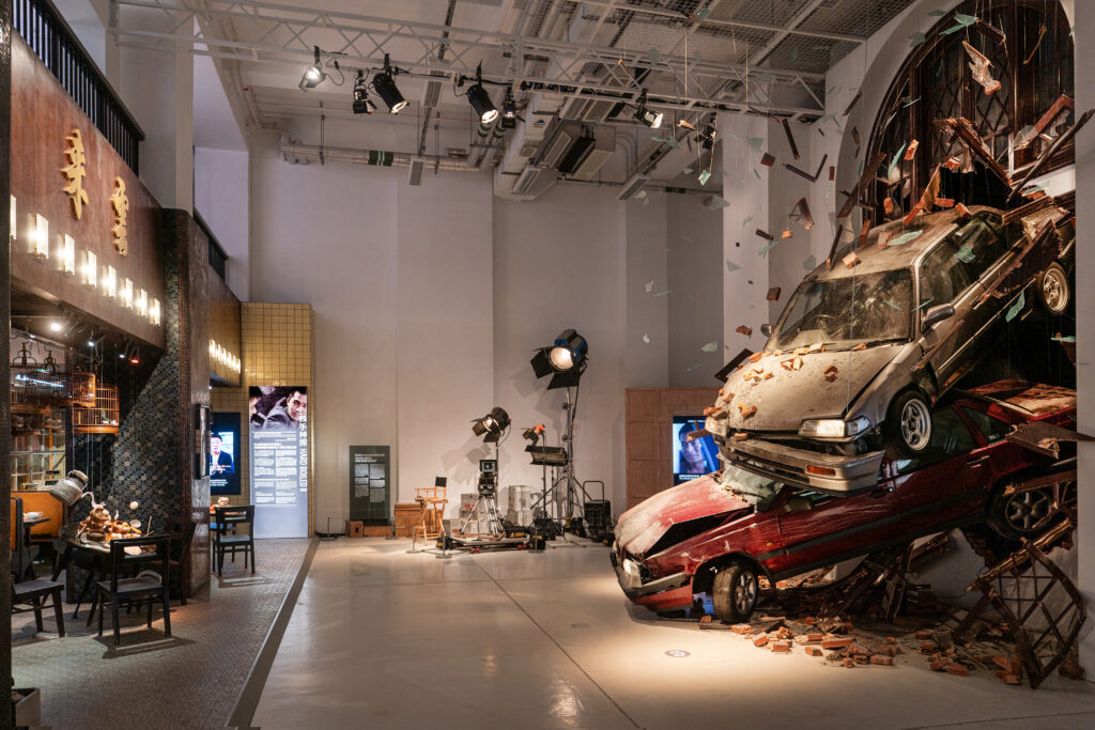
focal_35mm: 25
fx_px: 760
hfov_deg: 71.5
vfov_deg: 51.3
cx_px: 548
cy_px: 365
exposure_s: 1/60
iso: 400
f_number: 2.8
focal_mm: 25
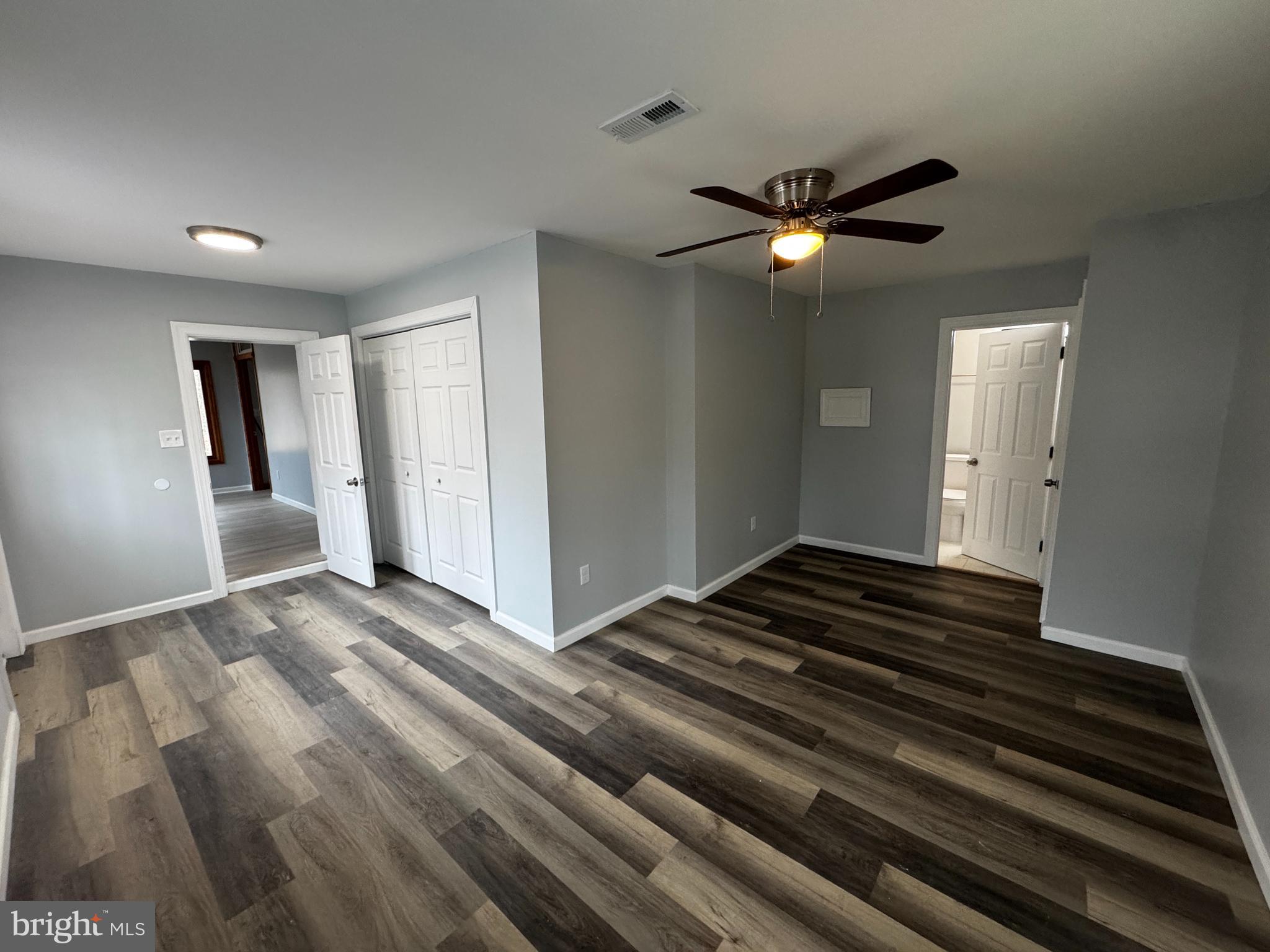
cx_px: 635
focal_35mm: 14
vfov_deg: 85.7
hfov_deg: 102.1
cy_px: 476
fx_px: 514
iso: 320
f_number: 2.2
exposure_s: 1/120
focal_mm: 2.22
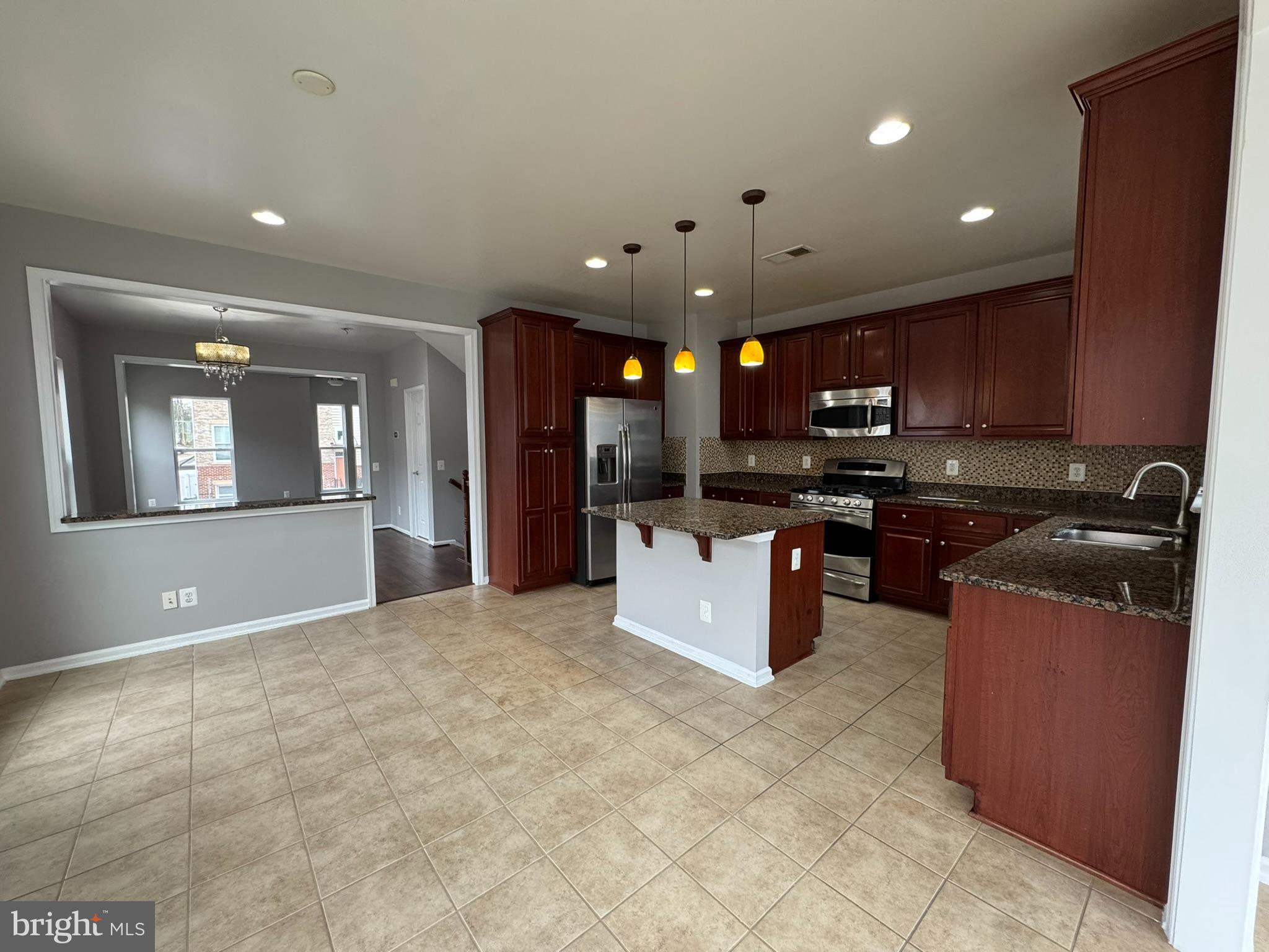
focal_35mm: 14
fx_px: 513
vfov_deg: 85.7
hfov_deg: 102.1
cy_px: 476
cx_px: 634
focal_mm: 2.22
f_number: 2.2
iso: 200
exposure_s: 1/120
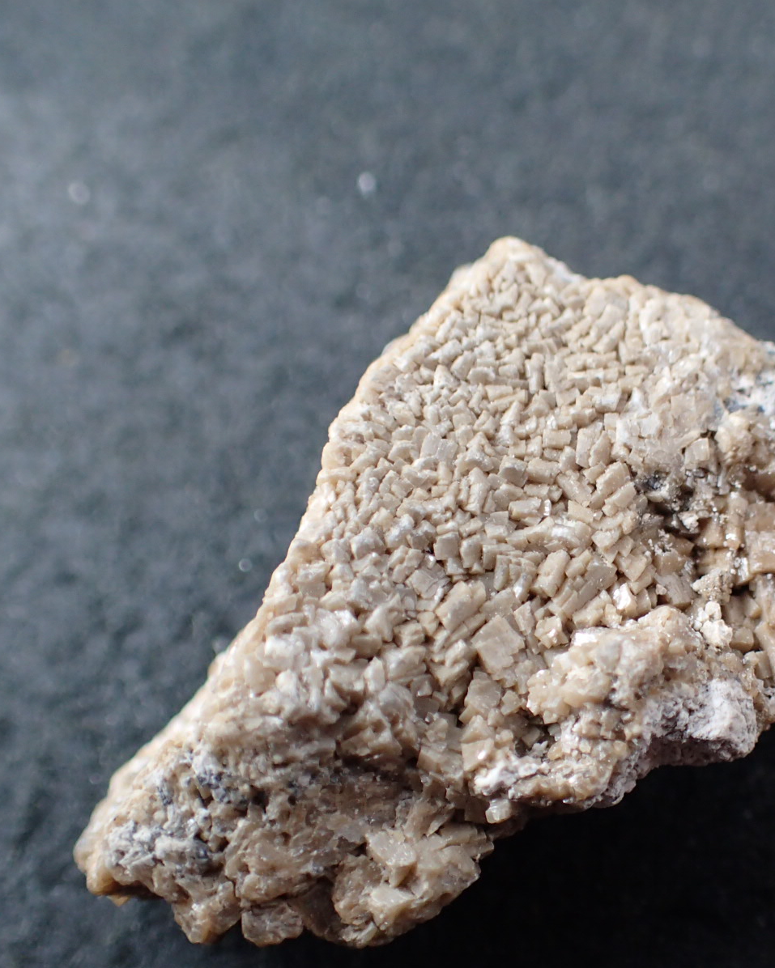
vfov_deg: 39.4
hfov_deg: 31.5
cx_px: 587
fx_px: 1347
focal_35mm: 47
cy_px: 569
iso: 200
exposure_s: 1/125
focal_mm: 5.5
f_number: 2.3
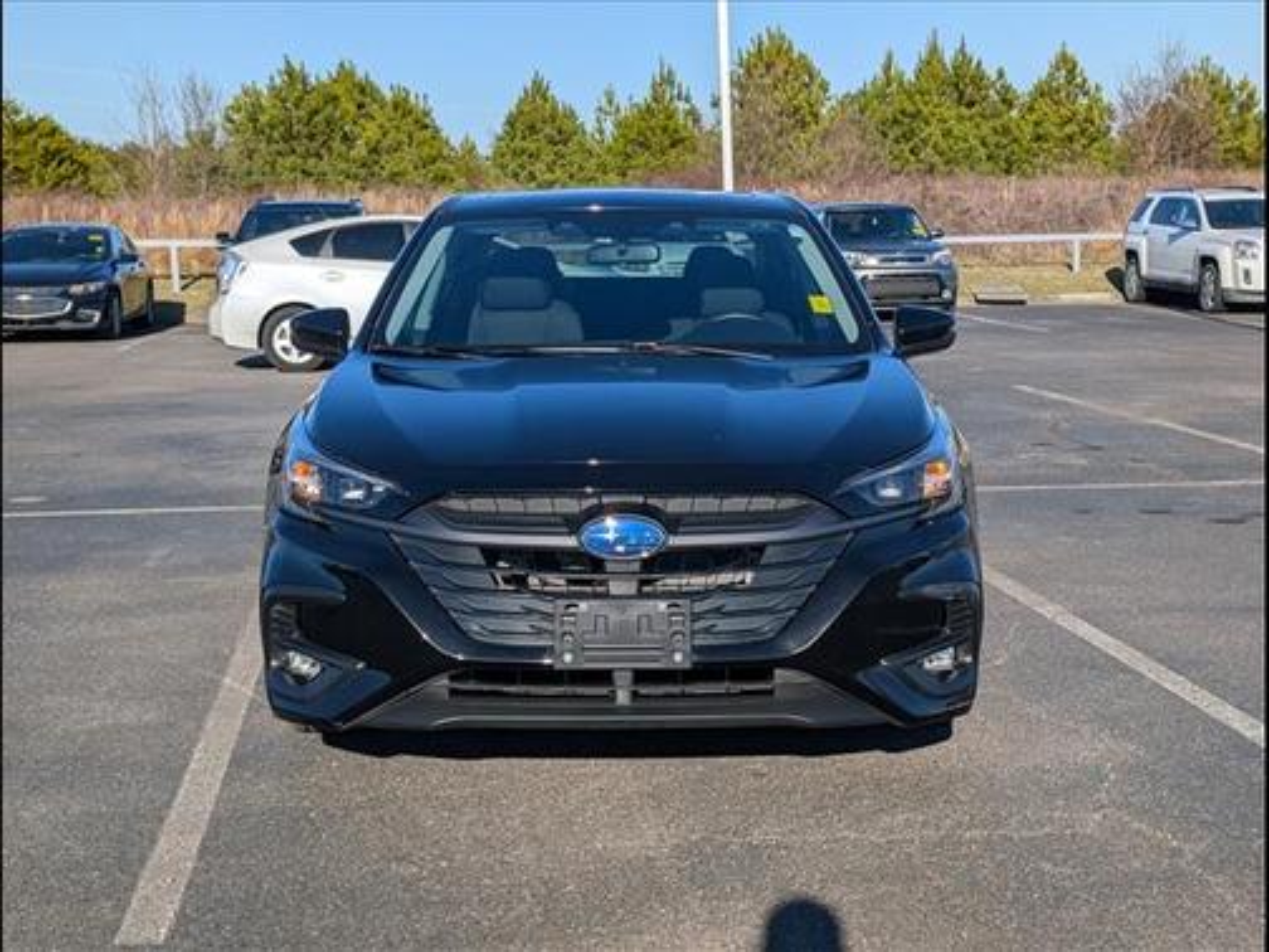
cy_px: 476
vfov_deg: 29.7
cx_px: 634
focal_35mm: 49
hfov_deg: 38.9
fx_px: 1796
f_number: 1.68
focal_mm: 6.9
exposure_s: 1/2500
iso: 22
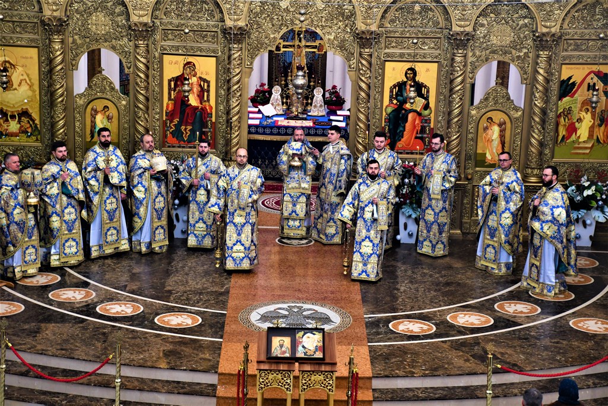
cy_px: 203
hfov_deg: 22.6
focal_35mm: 90
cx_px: 304
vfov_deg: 15.2
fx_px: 1520
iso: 500
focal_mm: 60
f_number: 5
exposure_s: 1/60
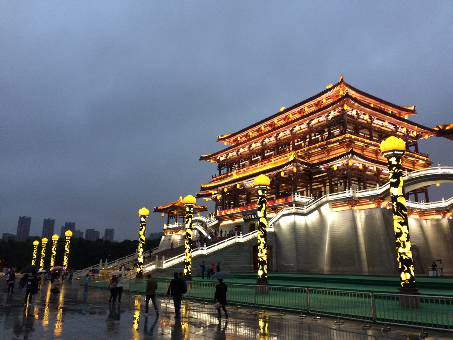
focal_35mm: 29
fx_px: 379
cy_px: 170
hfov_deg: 61.7
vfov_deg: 48.2
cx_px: 226
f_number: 2.2
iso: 250
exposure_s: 1/33
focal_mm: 4.15
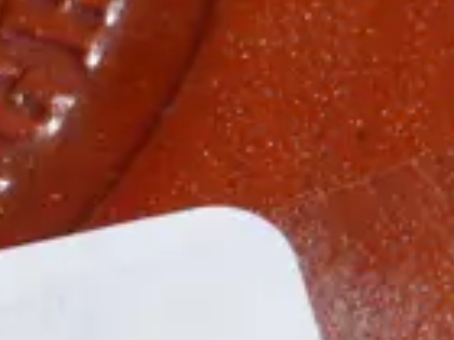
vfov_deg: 5.1
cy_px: 28
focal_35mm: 293
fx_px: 3843
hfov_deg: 6.6
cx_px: -464
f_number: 4.4
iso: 640
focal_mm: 20
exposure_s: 1/60
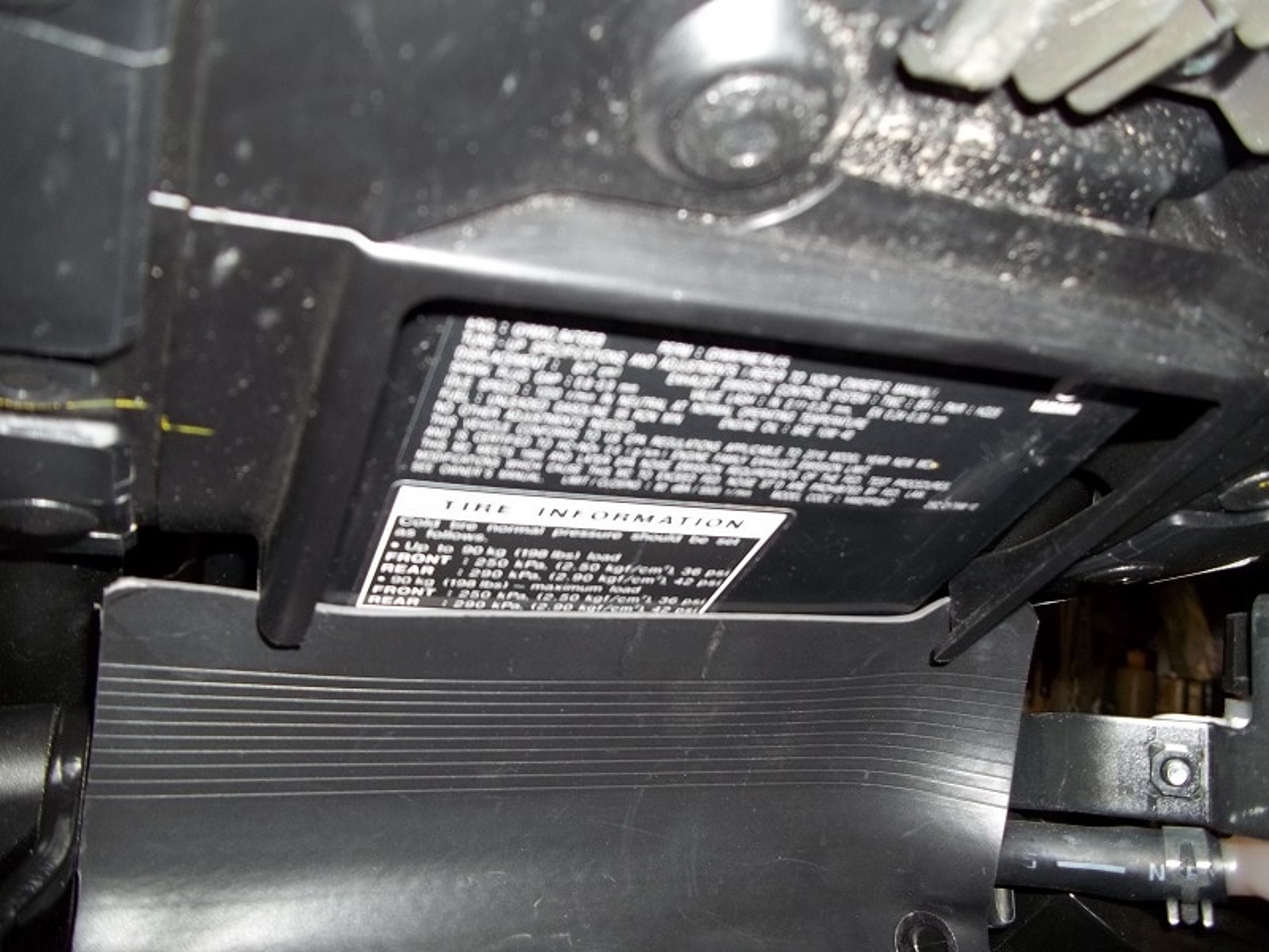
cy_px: 476
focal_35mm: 32
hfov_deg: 56.8
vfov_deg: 44.2
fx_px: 1173
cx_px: 634
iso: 64
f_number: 2.9
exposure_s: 1/30
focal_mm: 5.7
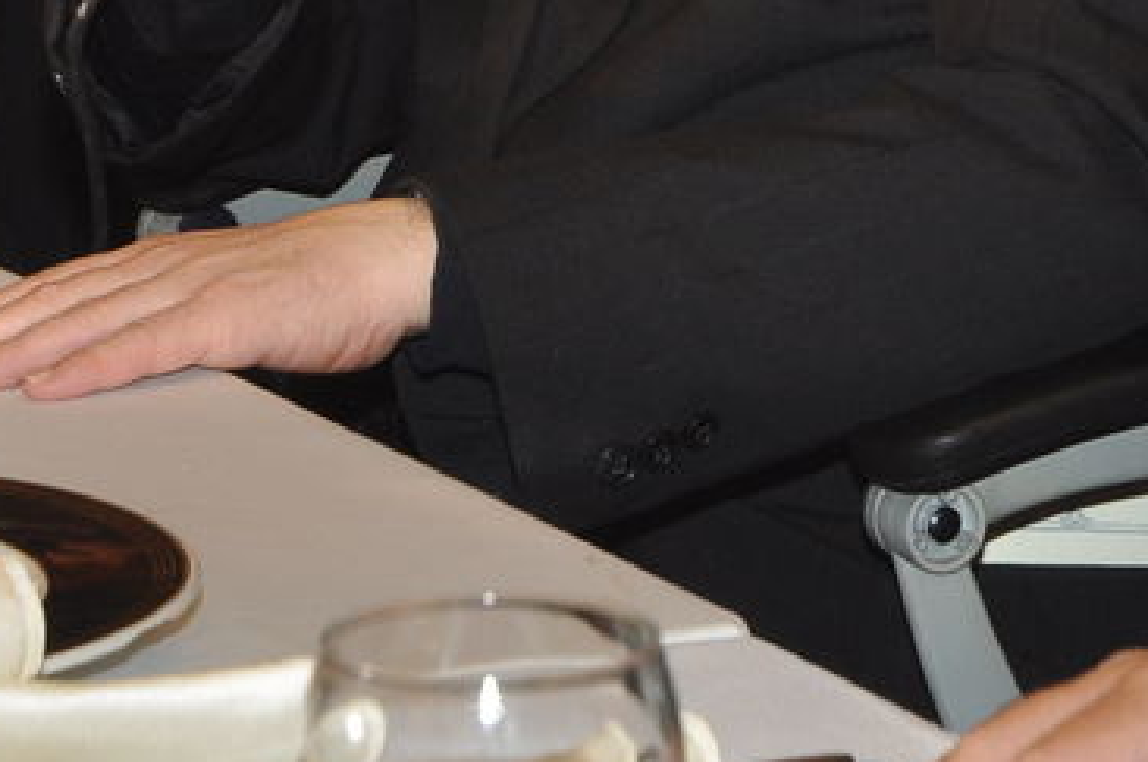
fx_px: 8407
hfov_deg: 7.8
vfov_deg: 5.1
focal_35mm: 264
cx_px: 696
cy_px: -679
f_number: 7.1
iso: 500
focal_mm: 46
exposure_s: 1/80
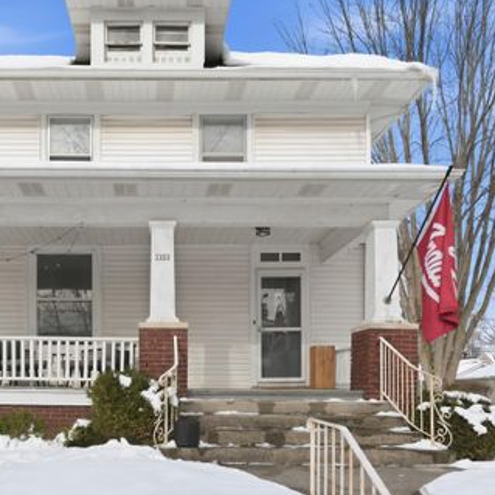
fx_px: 518
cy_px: 249
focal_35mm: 32
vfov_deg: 51.1
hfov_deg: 49.9
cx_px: 152
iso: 800
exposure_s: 1/4000
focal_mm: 16
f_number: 5.6
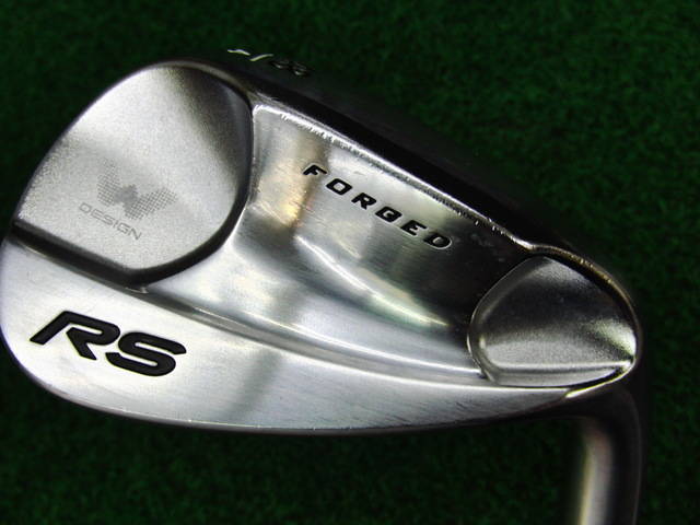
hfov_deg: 50.1
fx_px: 748
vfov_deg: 38.7
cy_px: 262
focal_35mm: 37
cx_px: 350
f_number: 3.6
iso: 125
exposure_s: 1/80
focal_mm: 6.42
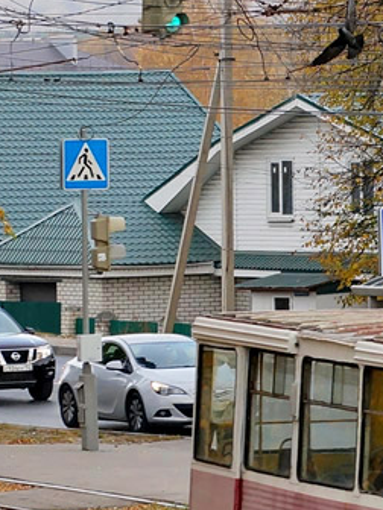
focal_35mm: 387
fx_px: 5705
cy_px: 308
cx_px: 710
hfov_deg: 3.8
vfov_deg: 5.1
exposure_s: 1/400
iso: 400
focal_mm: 75
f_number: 5.6
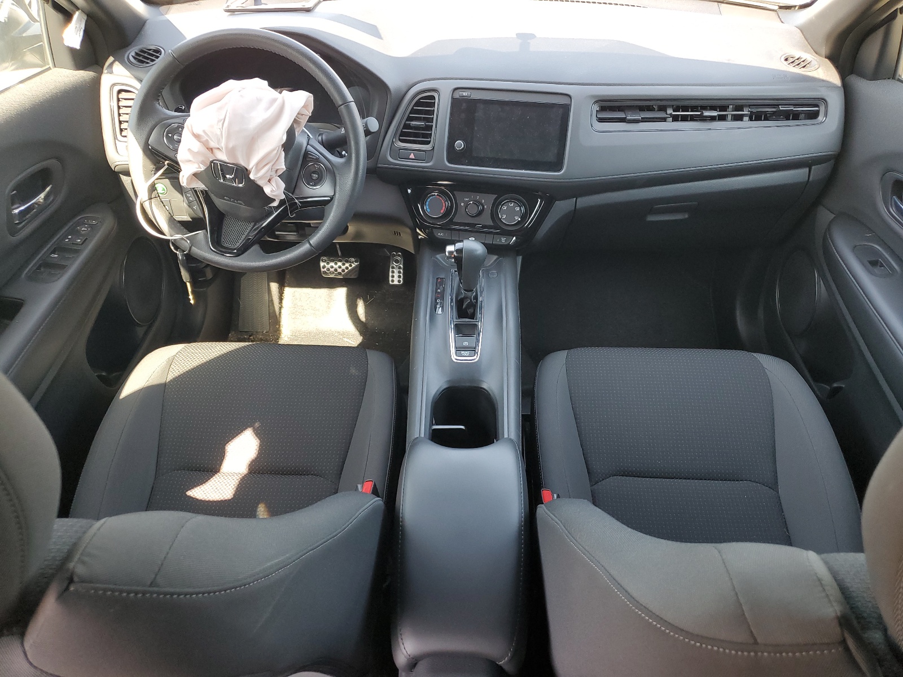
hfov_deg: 67.3
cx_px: 452
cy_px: 338
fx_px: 678
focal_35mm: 26
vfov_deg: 53.1
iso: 69
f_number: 1.5
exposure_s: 1/120
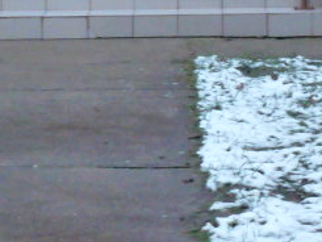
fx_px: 1675
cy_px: -22
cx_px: 368
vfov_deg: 8.2
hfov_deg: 10.8
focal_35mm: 180
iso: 800
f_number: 3
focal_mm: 6.9
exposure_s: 1/15
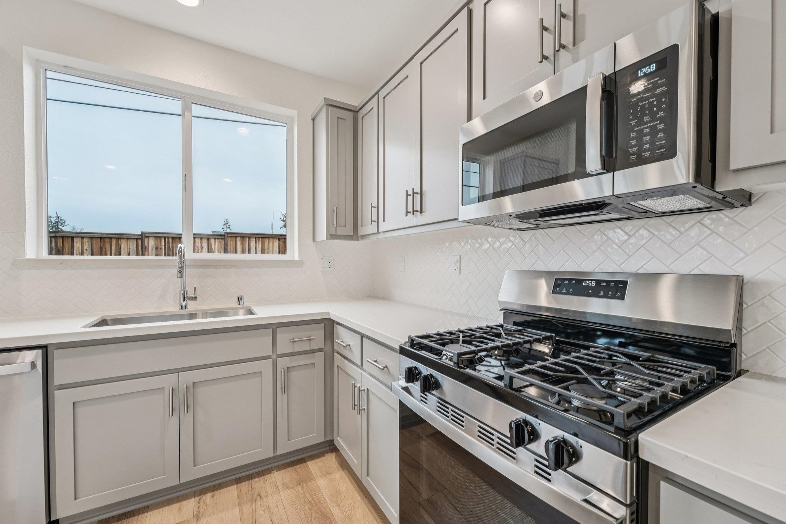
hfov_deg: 104.3
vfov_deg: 81.2
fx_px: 306
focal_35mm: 14
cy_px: 262
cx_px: 393
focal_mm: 14
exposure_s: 1/40
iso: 800
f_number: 8
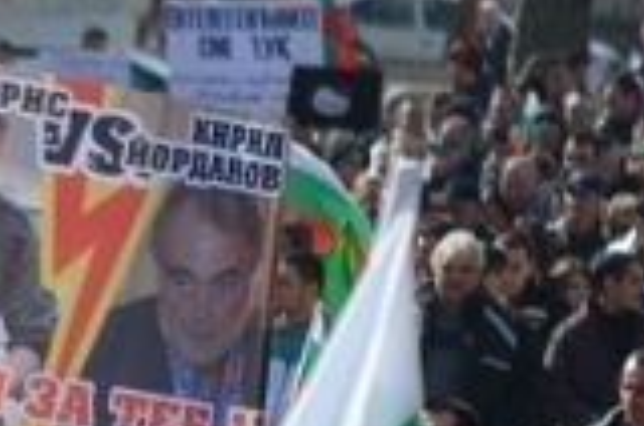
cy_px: 187
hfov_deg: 1.7
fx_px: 21727
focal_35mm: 1217
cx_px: -48
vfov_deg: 1.1
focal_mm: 200
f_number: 5.6
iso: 100
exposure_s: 1/400
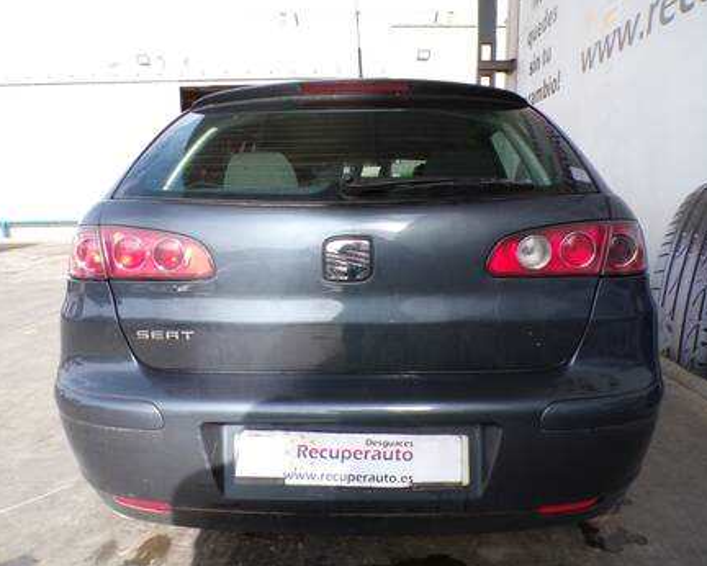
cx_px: 362
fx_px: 544
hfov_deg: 66.0
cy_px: 290
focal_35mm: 26
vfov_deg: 55.0
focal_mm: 4.3
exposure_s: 1/120
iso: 100
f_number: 5.8
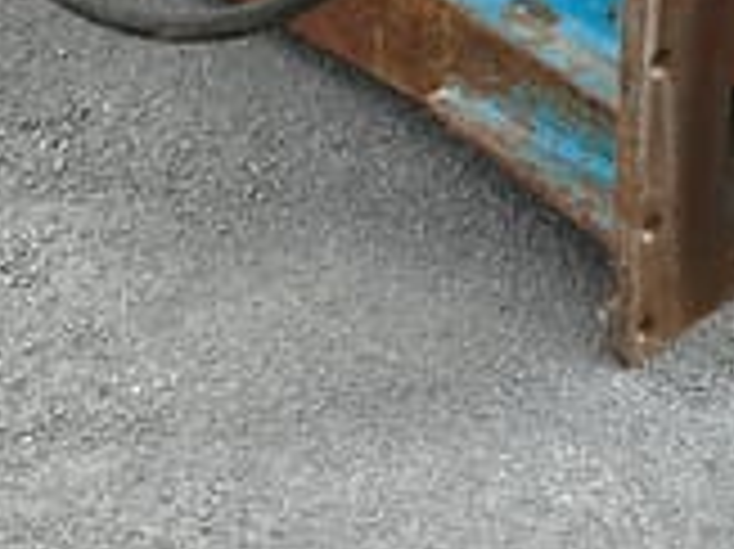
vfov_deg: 16.8
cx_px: 473
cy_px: -7
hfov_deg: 22.7
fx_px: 1822
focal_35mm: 86
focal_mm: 3
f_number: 1.8
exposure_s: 1/556
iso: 25
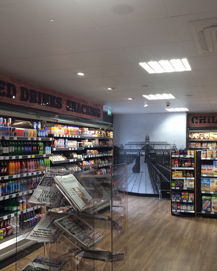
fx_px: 305
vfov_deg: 47.9
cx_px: 116
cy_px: 136
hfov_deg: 39.1
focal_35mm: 38
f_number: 2.2
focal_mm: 4.15
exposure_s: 1/50
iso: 50
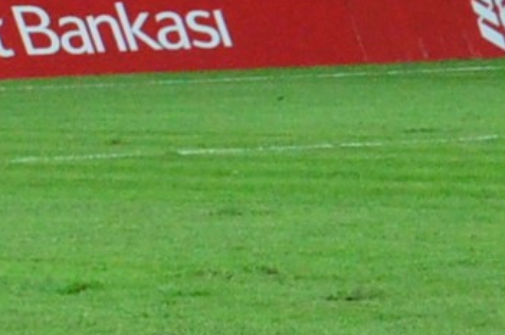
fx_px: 7368
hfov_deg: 3.8
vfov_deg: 2.6
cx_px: -1158
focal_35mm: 526
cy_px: 66
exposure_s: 1/200
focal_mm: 50
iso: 3200
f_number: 8
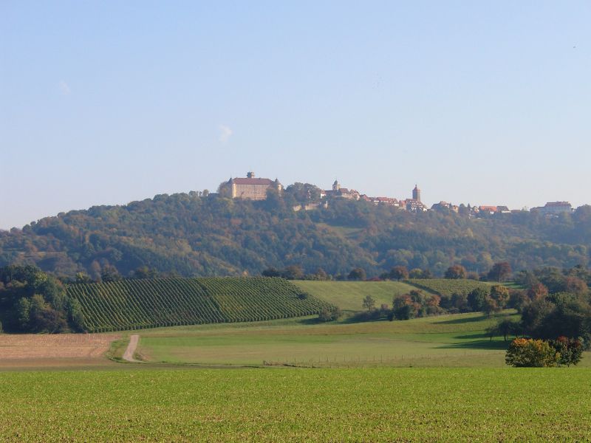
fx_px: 1707
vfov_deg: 14.8
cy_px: 222
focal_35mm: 100
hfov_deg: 19.6
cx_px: 296
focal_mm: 20.74
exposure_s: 1/407
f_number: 4
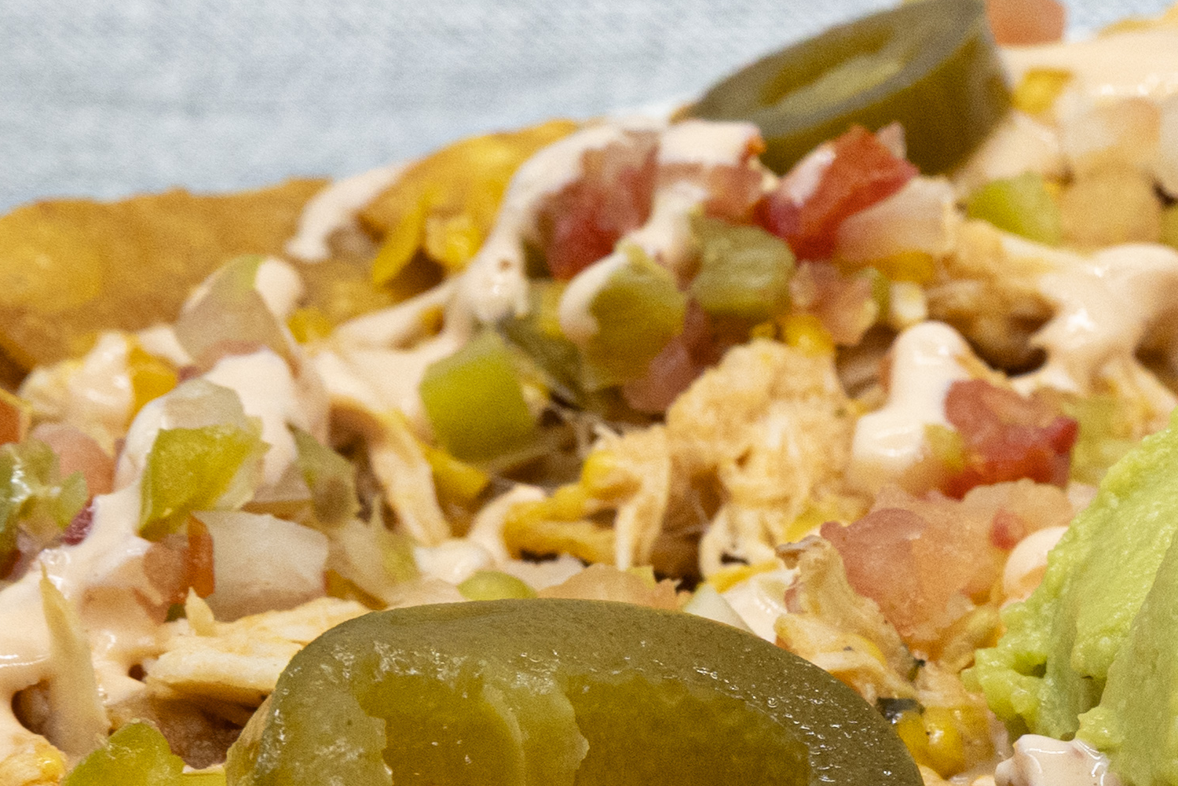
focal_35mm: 180
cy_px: 985
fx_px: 5890
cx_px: 1837
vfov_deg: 7.6
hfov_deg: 10.9
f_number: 6.3
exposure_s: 1/200
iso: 640
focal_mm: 45
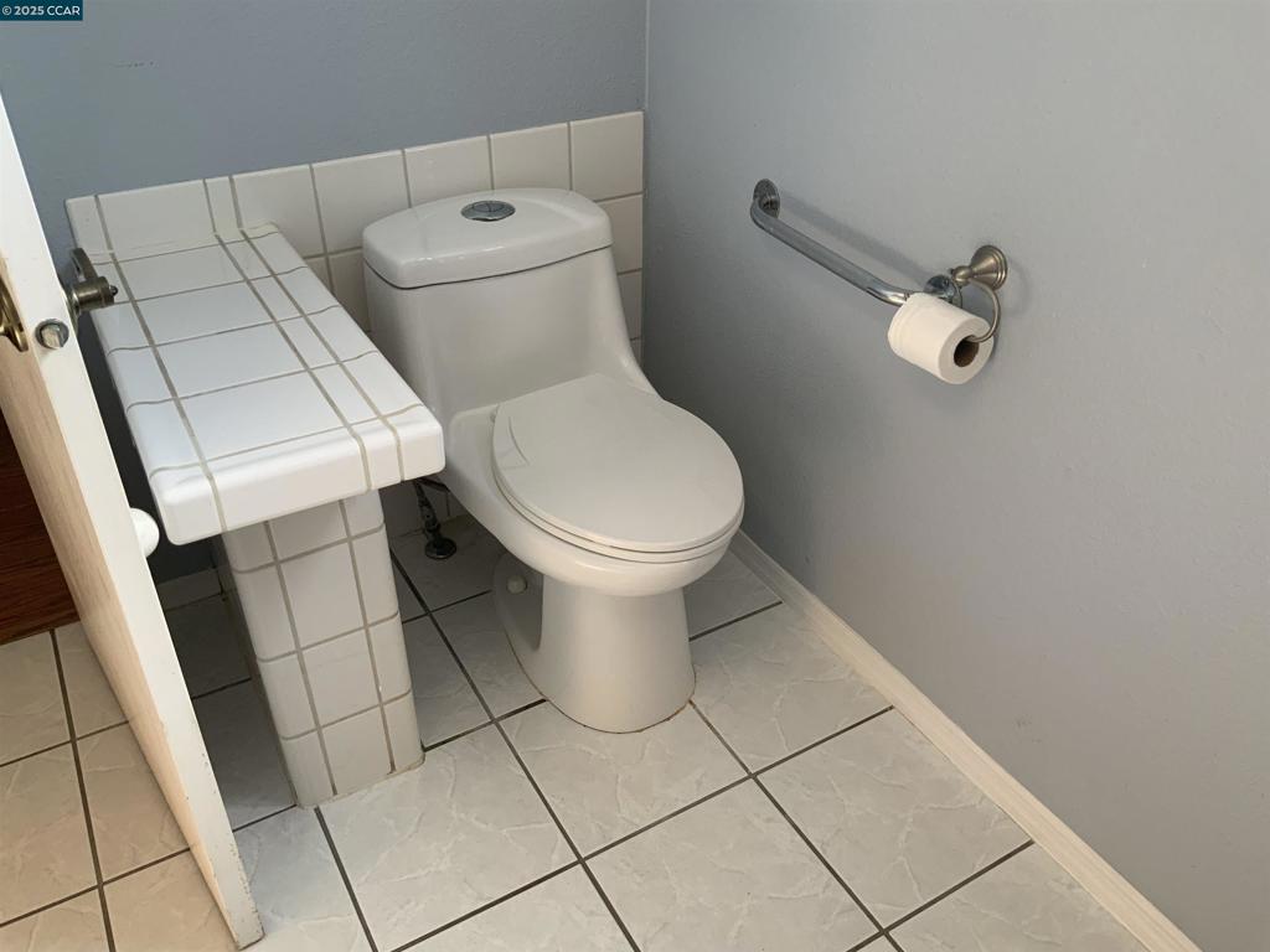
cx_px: 635
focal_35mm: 29
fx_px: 1064
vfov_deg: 48.2
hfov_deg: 61.7
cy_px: 476
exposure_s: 1/120
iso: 64
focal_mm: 3
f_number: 1.8
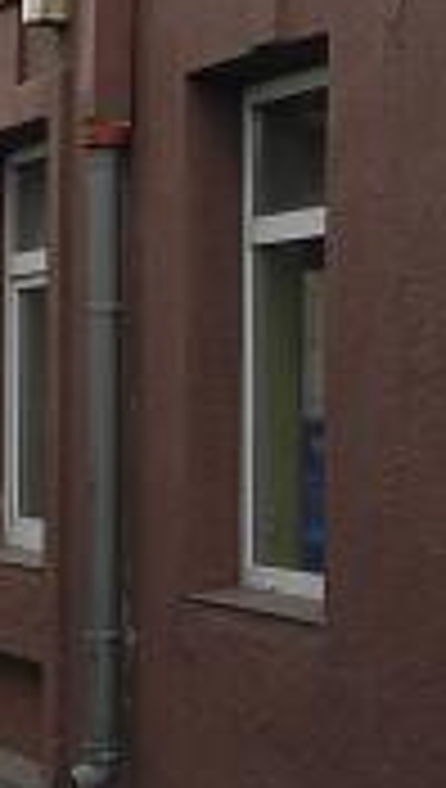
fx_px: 2533
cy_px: 302
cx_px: -266
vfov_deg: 17.7
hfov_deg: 9.7
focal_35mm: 121
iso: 100
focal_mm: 8.1
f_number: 3.2
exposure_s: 1/320
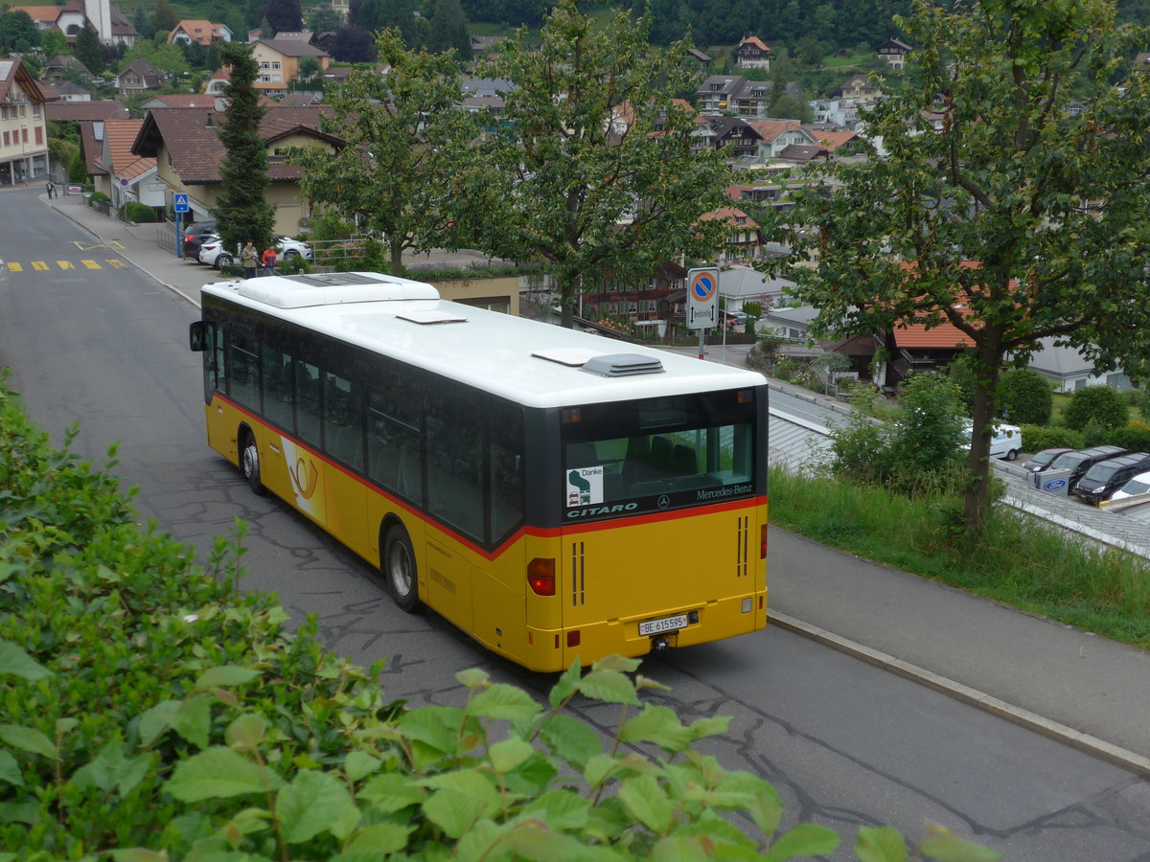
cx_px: 575
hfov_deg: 42.9
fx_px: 1462
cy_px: 431
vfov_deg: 32.9
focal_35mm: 44
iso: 80
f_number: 2.8
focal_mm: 9
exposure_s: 1/640
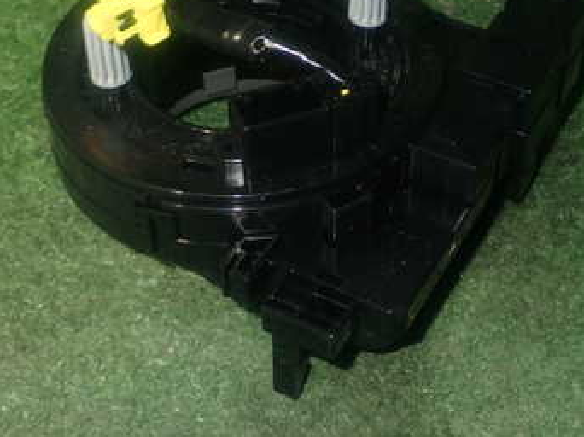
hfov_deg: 27.1
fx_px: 1214
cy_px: 140
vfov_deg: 20.3
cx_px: 292
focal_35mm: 72
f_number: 8
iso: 200
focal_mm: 7.31
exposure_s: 1/40
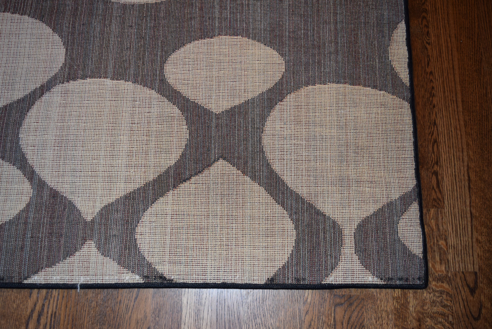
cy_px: 164
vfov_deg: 36.9
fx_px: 492
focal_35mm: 36
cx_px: 246
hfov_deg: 53.1
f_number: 4.5
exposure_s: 1/80
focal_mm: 24
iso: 800
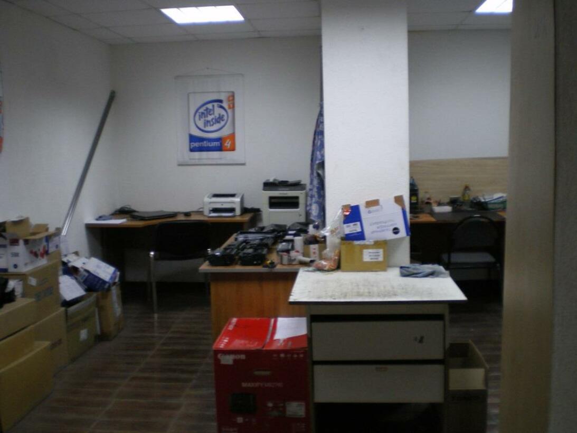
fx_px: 633
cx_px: 288
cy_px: 216
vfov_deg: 37.7
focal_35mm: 38
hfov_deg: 49.0
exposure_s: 1/30
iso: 250
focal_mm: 6.3
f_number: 3.1
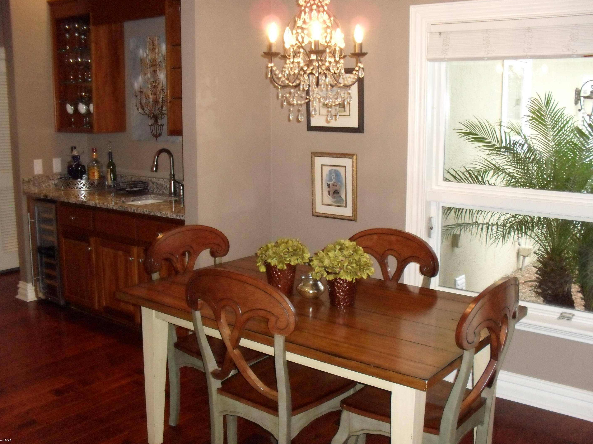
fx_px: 634
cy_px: 220
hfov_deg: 50.1
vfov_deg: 38.7
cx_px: 308
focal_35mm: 37
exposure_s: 1/45
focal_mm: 6.3
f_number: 3.2
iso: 320
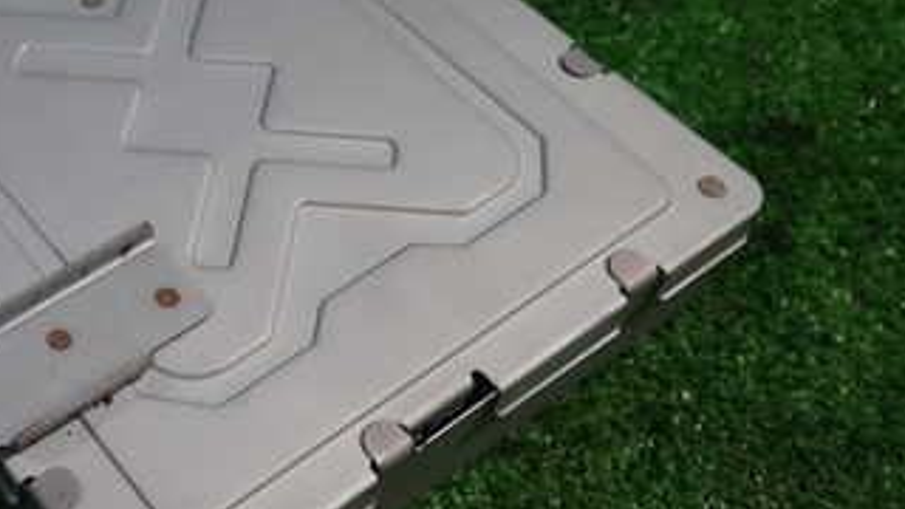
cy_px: 223
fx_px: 1224
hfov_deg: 38.0
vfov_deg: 23.5
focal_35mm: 51
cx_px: 102
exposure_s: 1/60
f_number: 2
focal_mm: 4.5
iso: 125
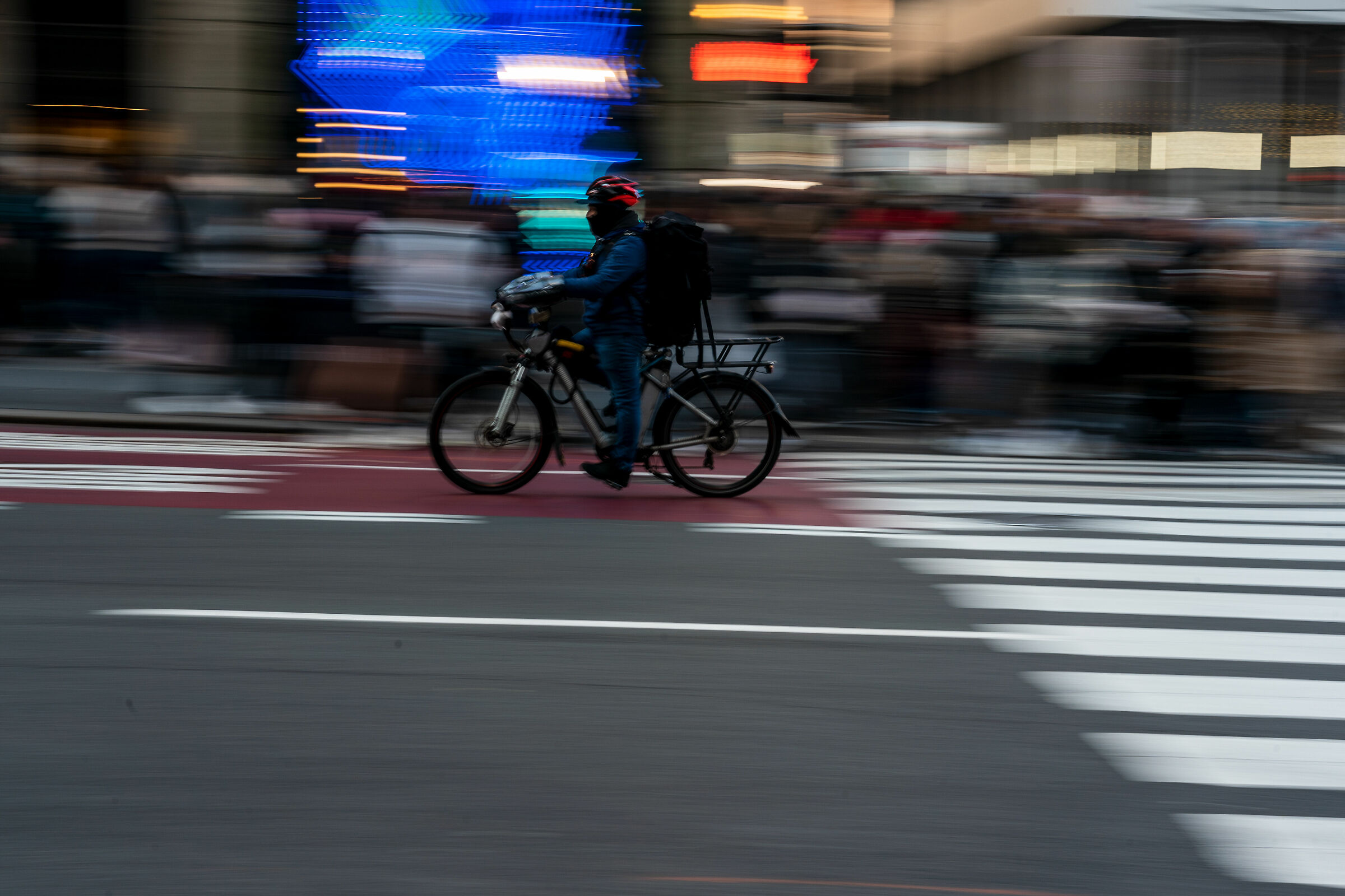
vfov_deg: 20.0
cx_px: 672
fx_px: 2540
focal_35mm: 68
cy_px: 448
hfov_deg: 29.7
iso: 100
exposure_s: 1/10
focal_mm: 68
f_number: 16
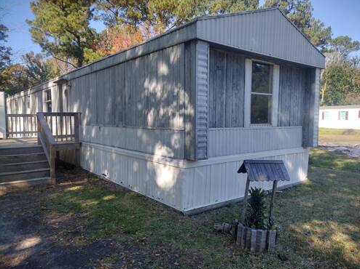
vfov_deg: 49.7
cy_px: 138
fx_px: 291
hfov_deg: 63.5
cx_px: 186
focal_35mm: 28
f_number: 1.7
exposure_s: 1/982
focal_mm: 4.71
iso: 100
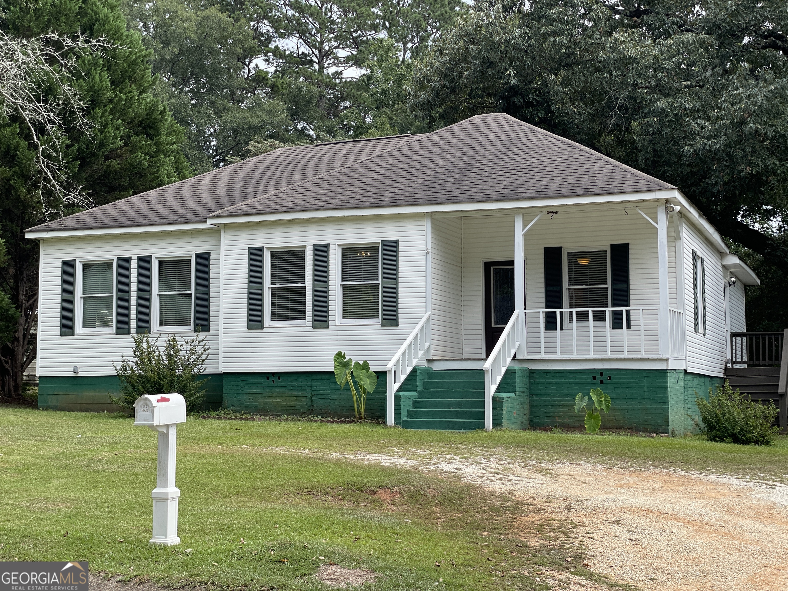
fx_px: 1184
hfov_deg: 36.8
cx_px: 394
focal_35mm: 52
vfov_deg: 28.0
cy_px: 296
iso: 32
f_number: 2
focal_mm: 6
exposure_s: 1/978
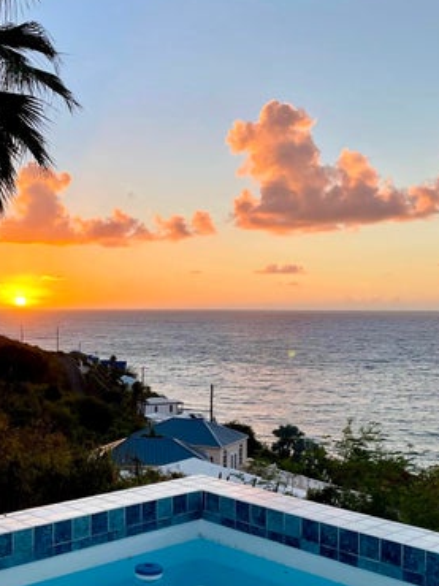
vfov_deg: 42.0
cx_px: 158
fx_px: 762
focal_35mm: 45
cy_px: 333
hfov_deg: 32.0
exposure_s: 1/774
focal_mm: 4.2
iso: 32
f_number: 1.6
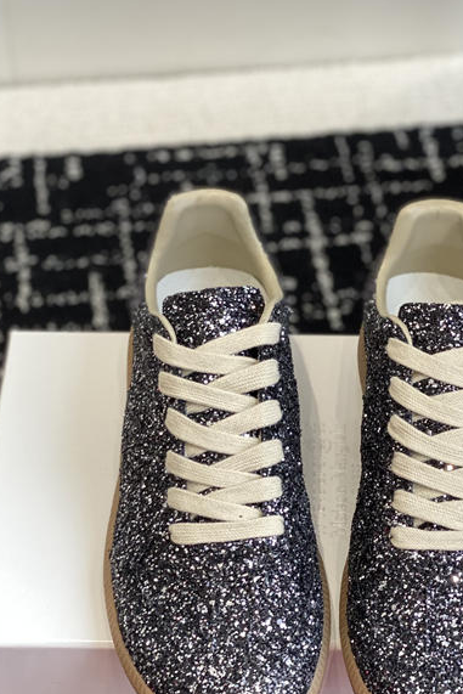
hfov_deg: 16.6
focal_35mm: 82
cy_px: 406
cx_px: 329
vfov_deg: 24.7
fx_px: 1581
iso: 64
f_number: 2
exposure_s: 1/122
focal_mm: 6
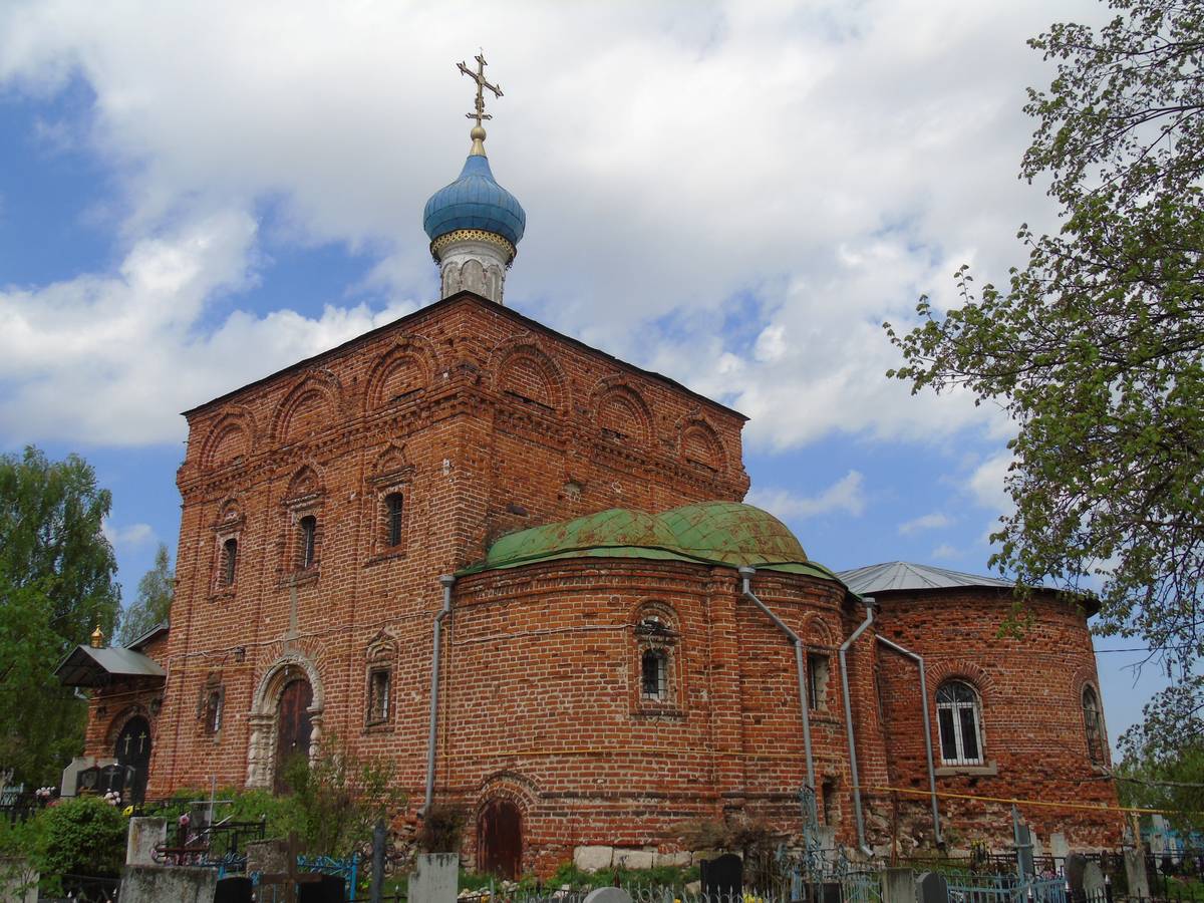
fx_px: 1009
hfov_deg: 61.7
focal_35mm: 29
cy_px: 452
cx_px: 602
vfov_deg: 48.2
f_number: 3.6
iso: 80
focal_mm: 5.2
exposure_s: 1/1000
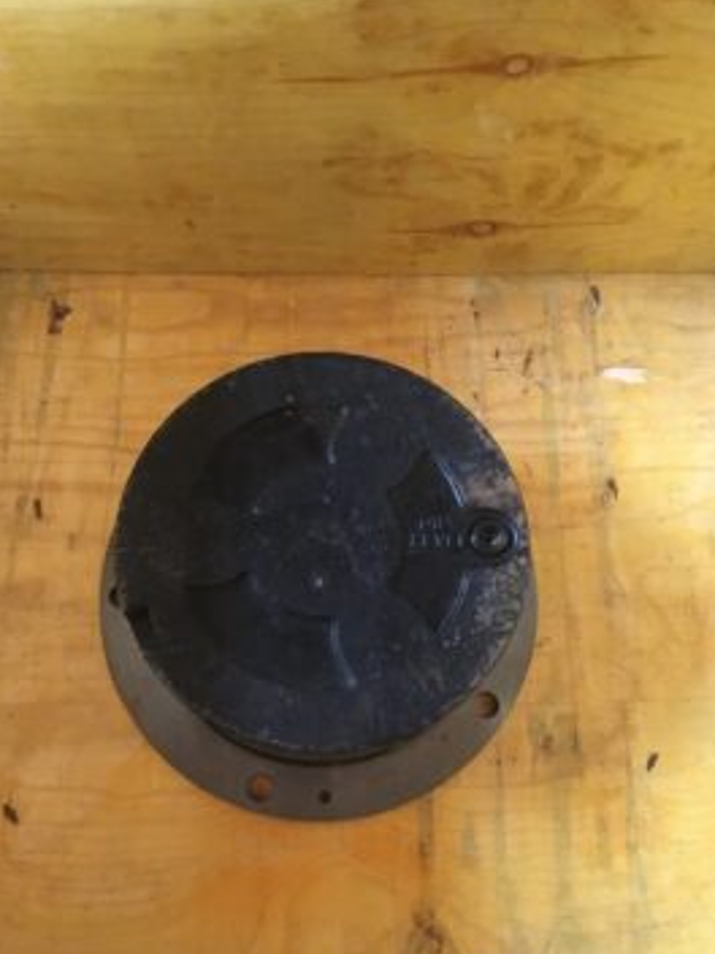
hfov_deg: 42.9
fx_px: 909
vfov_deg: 55.2
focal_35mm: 33
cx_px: 339
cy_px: 528
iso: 320
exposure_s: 1/17
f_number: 2.2
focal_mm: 4.15
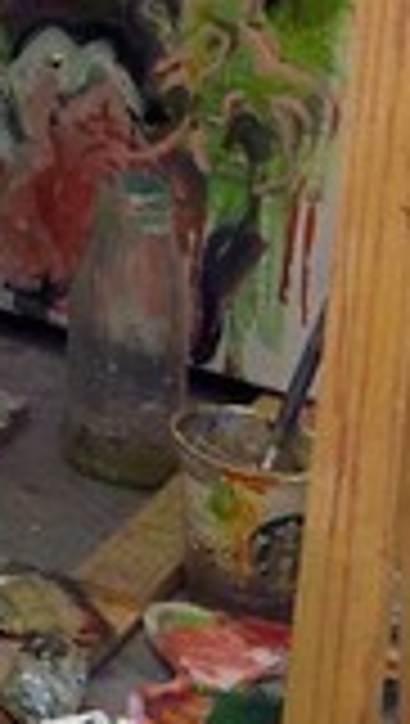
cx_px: -2586
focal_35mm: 249
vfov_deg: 7.4
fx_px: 4795
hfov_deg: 3.7
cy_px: -1608
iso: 800
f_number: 10
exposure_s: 1/40
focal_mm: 24
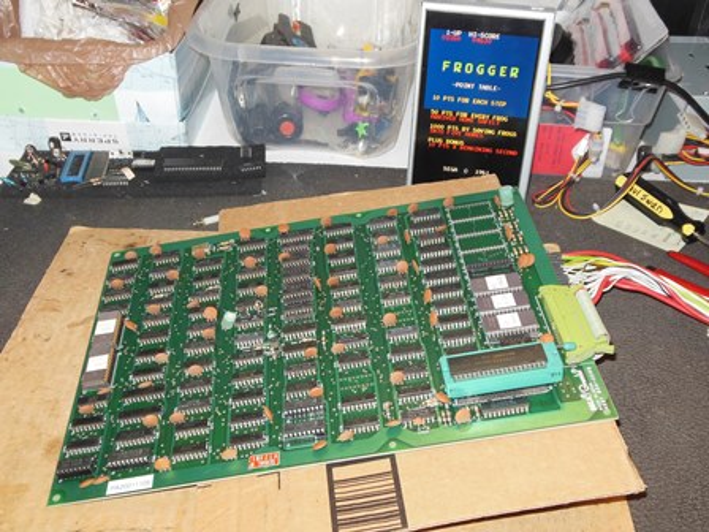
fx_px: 676
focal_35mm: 33
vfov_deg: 42.9
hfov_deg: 55.4
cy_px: 266
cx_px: 354
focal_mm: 6
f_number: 3.5
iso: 200
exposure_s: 1/30
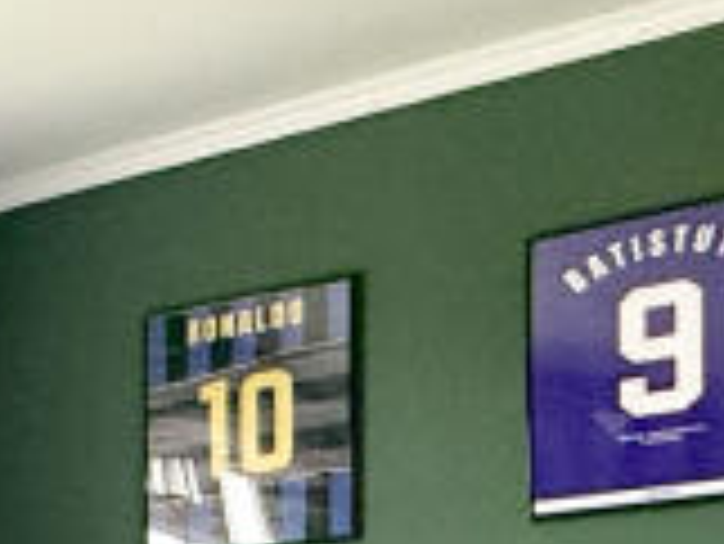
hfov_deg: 17.3
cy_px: 841
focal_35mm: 89
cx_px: -634
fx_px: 1863
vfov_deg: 15.2
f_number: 2.2
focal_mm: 2.22
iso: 250
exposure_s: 1/99
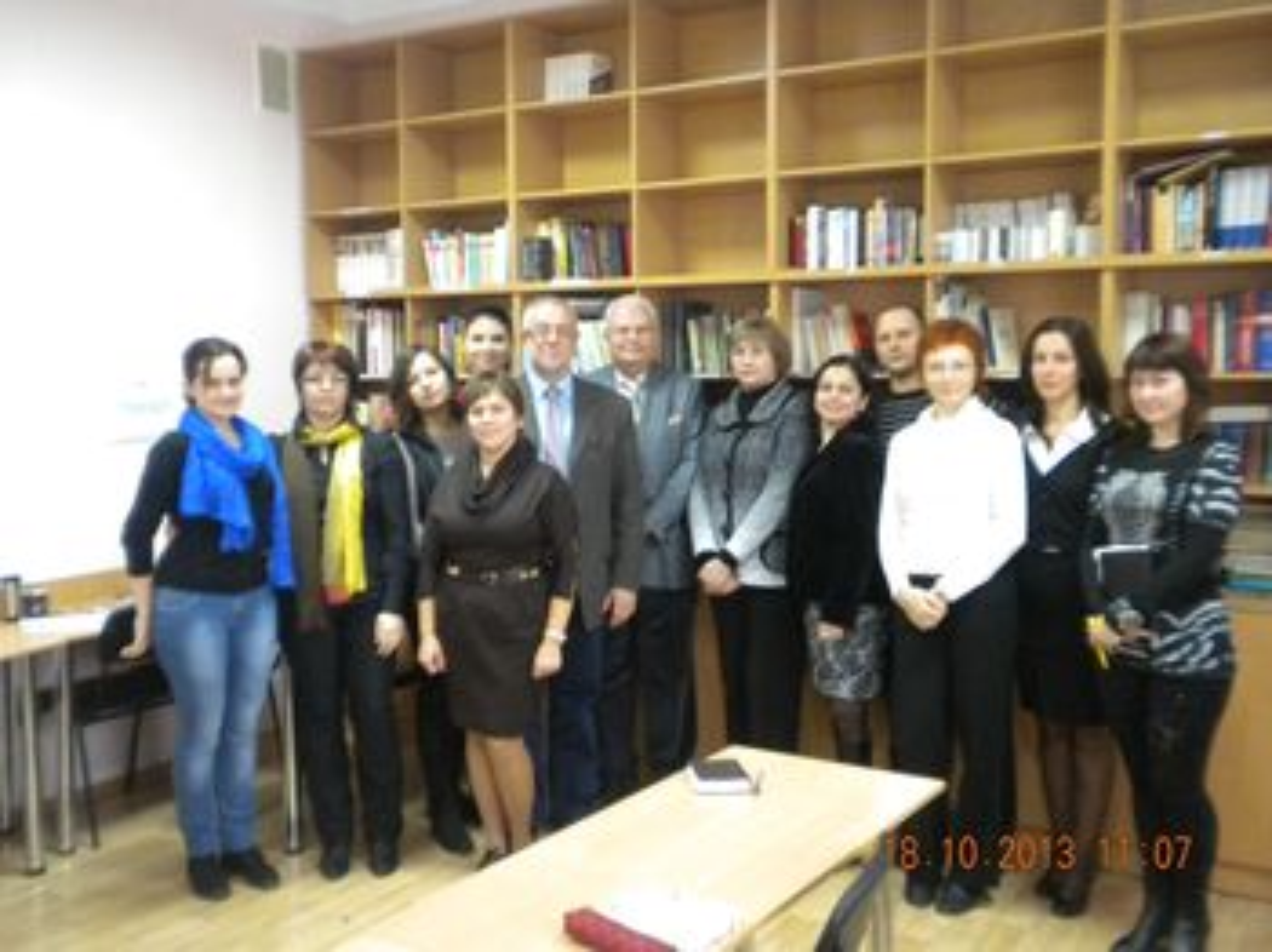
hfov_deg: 52.7
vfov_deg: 40.7
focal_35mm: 35
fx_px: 1285
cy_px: 476
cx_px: 636
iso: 400
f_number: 3.1
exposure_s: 1/14
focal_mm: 6.3
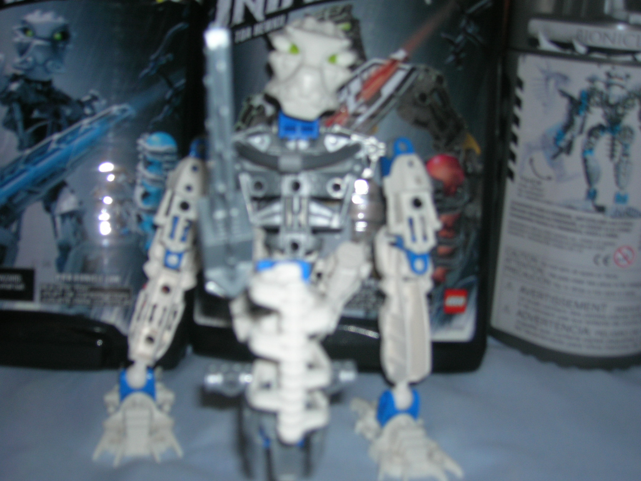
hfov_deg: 44.8
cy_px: 240
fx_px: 778
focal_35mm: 42
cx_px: 320
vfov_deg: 34.3
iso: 50
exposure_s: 1/60.1
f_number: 3.1
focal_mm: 7
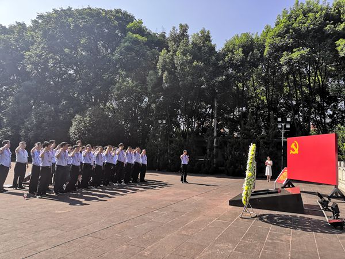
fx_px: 269
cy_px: 130
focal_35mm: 27
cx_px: 172
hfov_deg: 65.3
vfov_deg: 51.4
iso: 50
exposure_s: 1/1139
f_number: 1.8
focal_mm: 3.95
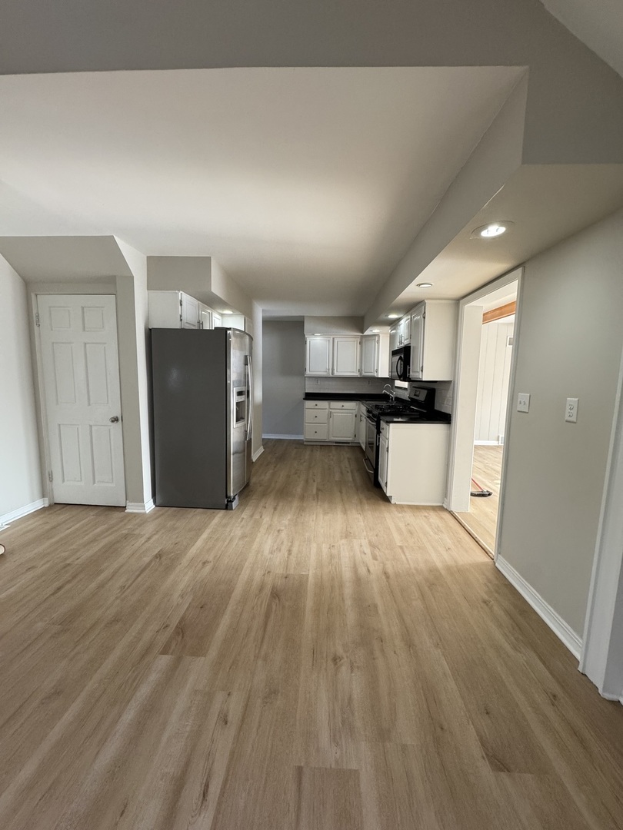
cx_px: 312
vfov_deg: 102.1
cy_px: 415
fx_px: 336
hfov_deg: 85.7
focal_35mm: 14
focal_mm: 2.22
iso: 250
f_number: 2.2
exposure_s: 1/120
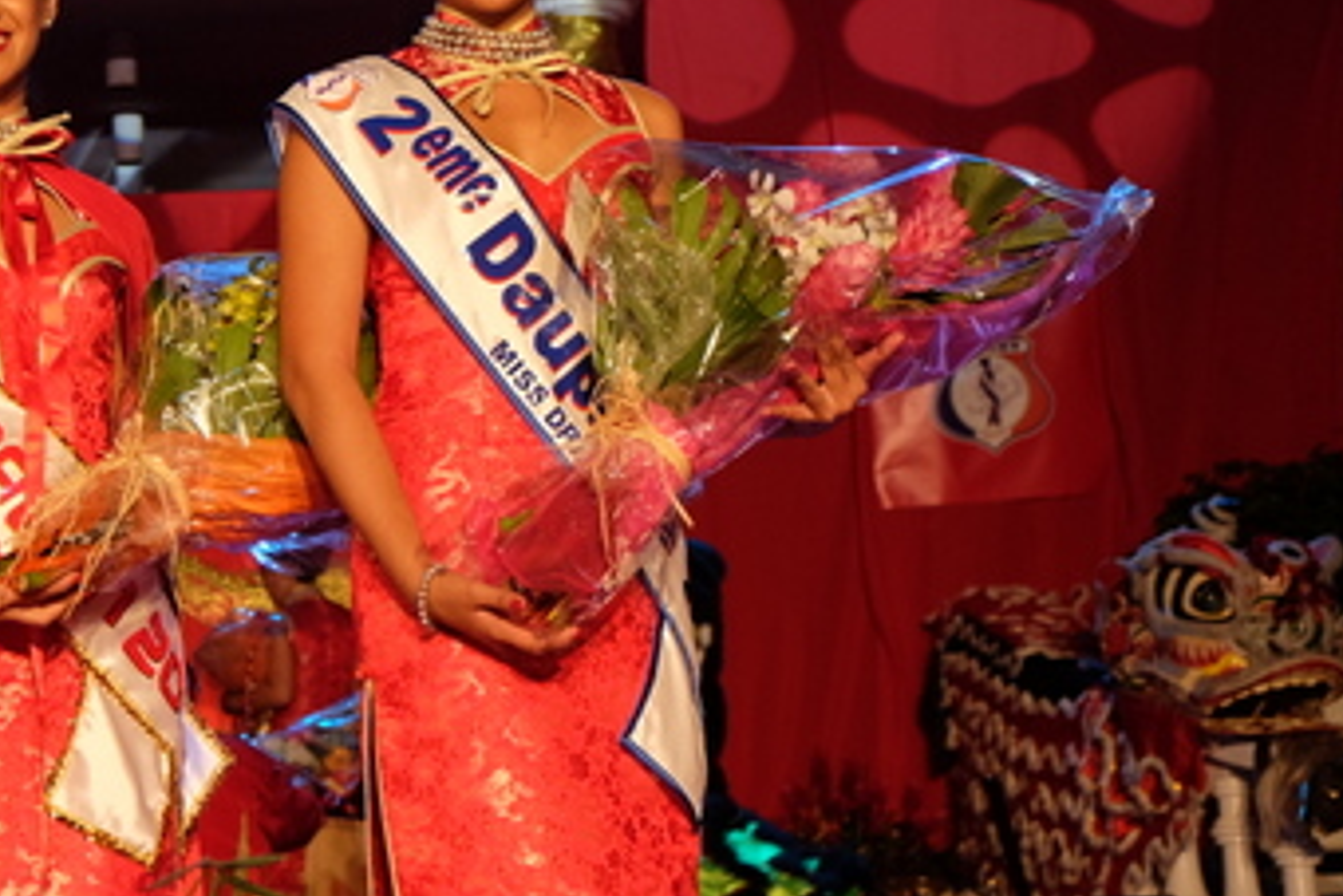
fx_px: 4142
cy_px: 211
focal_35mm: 111
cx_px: 107
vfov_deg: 12.3
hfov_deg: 18.1
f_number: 4.5
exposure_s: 1/60
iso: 800
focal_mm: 39
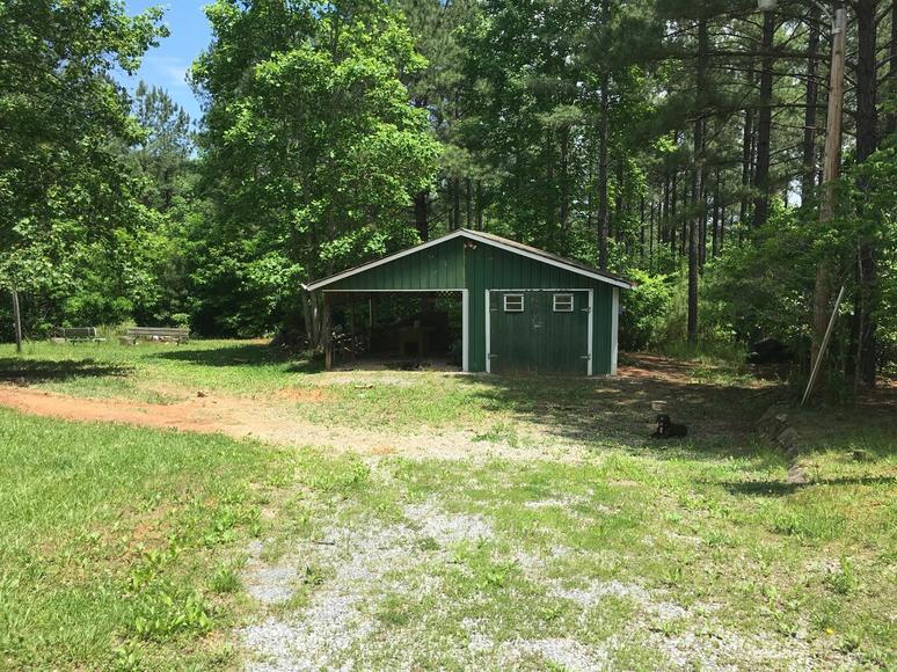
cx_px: 448
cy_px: 336
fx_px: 751
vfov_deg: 48.2
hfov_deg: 61.7
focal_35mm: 29
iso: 25
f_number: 2.2
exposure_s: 1/836
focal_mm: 4.15
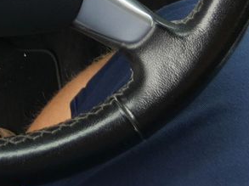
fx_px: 503
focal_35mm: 70
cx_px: -78
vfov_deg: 17.5
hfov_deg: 24.2
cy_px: -135
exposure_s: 1/60
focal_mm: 3.6
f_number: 2.8
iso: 80
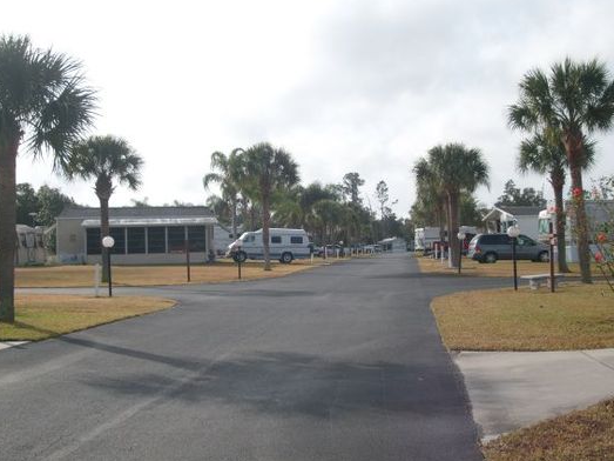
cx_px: 307
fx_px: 940
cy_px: 230
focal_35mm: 53
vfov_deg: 27.5
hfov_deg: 36.2
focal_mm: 8.7
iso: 80
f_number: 8.4
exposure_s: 1/250
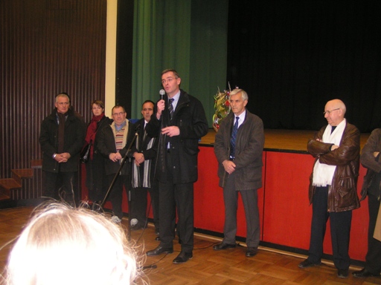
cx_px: 190
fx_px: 418
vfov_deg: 37.7
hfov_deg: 49.0
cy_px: 142
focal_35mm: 38
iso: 200
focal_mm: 5.8
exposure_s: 1/40
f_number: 2.8
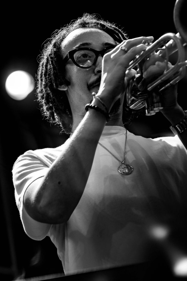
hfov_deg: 6.8
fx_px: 1573
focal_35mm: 202
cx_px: 94
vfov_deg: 10.2
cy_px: 140
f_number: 3.5
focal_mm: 135
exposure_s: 1/200
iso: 400
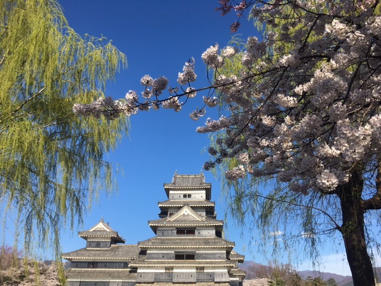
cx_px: 190
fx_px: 319
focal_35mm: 29
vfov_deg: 48.2
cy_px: 143
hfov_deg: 61.7
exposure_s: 1/1115
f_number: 2.2
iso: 25
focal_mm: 4.15
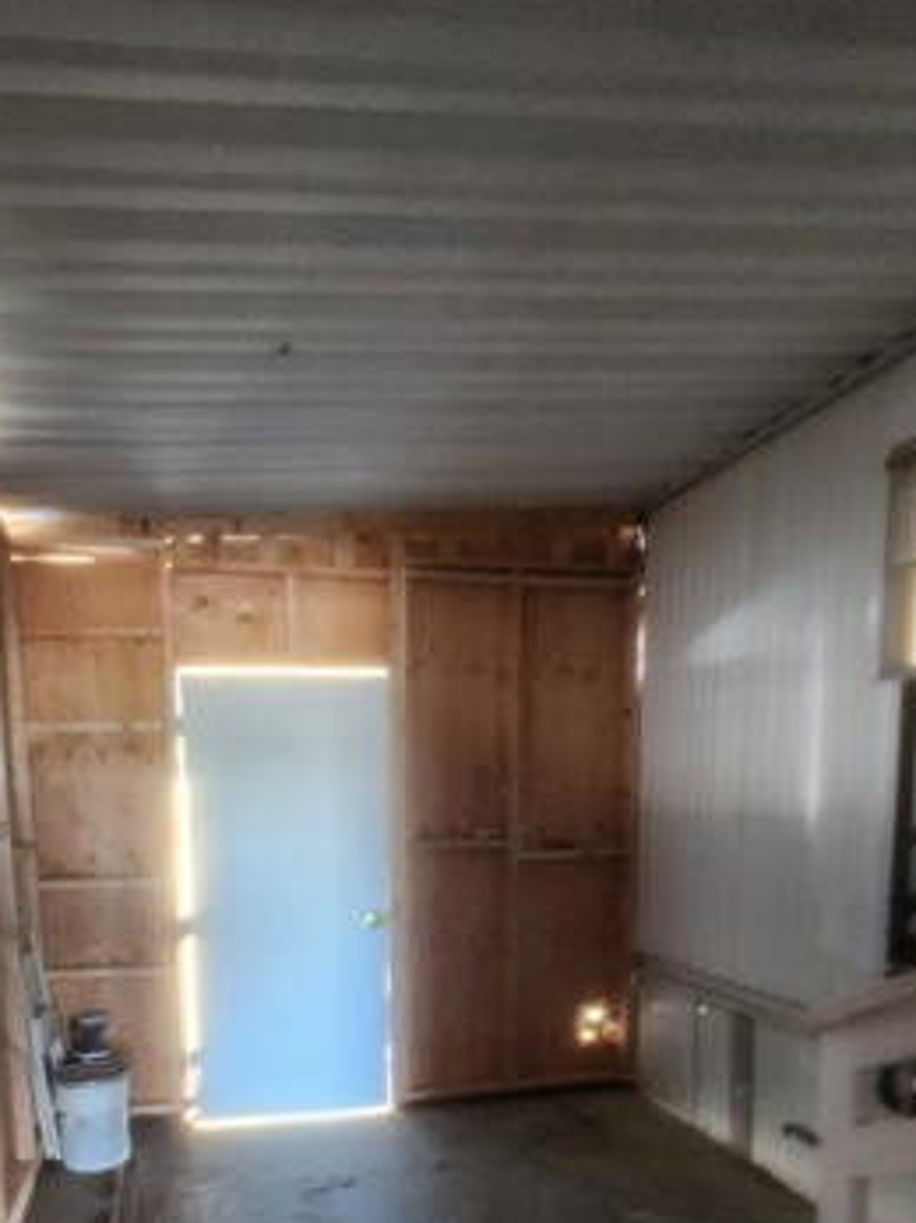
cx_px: 349
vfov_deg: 66.6
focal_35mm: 24
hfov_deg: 56.2
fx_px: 847
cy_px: 934
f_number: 2.2
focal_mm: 2.2
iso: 800
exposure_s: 1/24
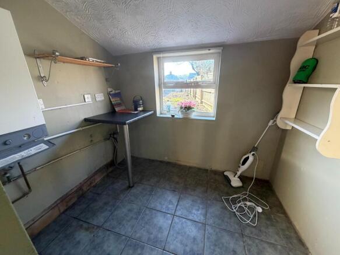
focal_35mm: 14
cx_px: 170
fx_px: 137
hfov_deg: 102.1
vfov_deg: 85.7
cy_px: 128
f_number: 2.2
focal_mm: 2.22
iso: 320
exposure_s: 1/62
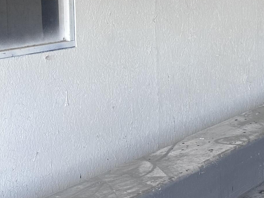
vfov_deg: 18.0
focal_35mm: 79
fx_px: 603
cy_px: -21
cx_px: 266
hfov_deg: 23.6
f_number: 1.78
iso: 100
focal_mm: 6.86
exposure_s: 1/120
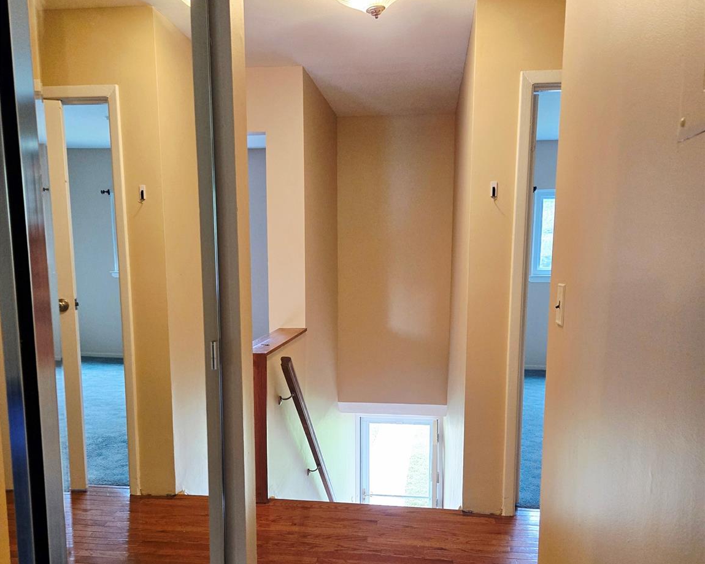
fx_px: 626
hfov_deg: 58.8
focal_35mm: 30
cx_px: 352
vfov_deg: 48.1
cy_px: 351
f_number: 1.8
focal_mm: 5.4
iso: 400
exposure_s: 1/120
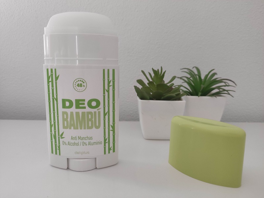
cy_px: 99
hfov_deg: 69.4
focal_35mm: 25
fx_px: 191
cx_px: 132
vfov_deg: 54.9
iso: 951
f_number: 1.79
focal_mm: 4.74
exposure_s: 1/33
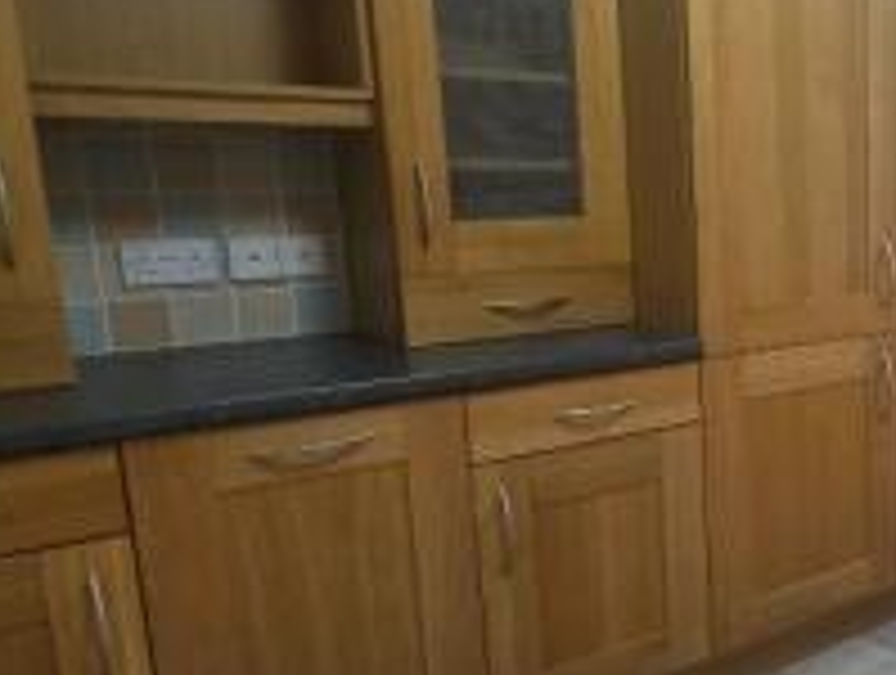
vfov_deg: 37.8
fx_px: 985
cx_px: 1002
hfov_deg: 39.3
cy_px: 380
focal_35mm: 38
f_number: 1.9
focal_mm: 2.2
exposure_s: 1/50
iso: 400
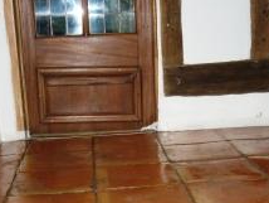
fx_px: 537
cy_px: 164
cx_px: 127
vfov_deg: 21.1
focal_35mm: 69
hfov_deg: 28.1
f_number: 2.8
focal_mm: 5.5
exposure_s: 1/30
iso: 100
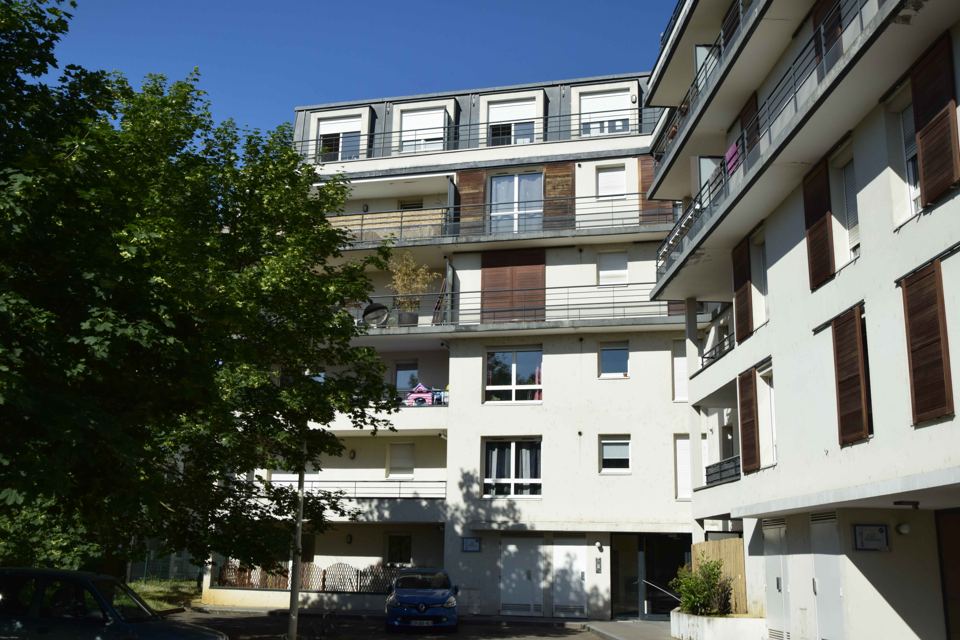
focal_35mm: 36
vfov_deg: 36.9
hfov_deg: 53.1
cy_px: 320
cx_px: 480
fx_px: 960
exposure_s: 1/400
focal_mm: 24
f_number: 11
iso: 400
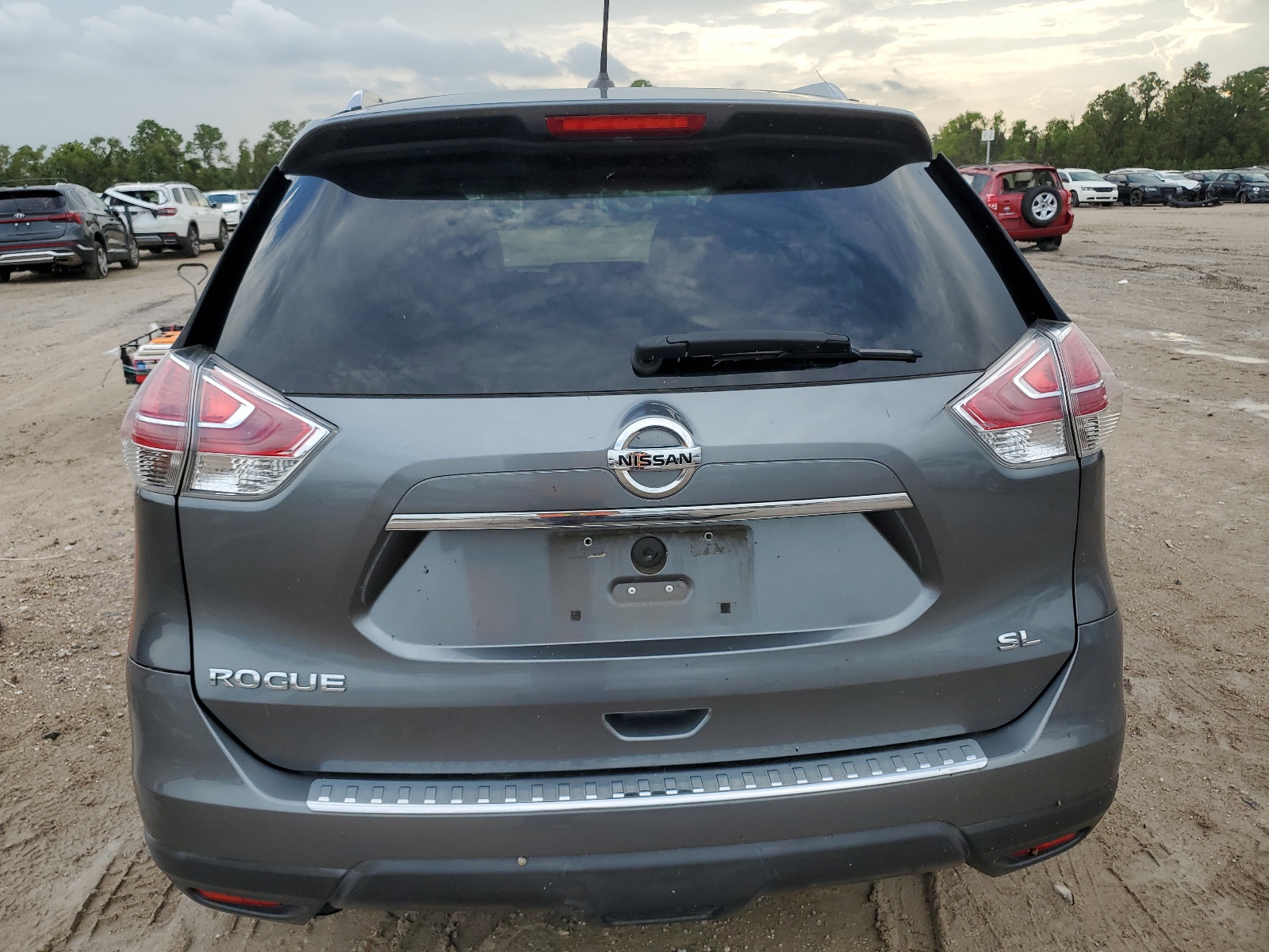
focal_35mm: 26
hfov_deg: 67.3
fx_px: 953
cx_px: 634
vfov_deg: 53.1
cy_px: 476
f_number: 1.5
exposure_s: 1/909
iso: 50
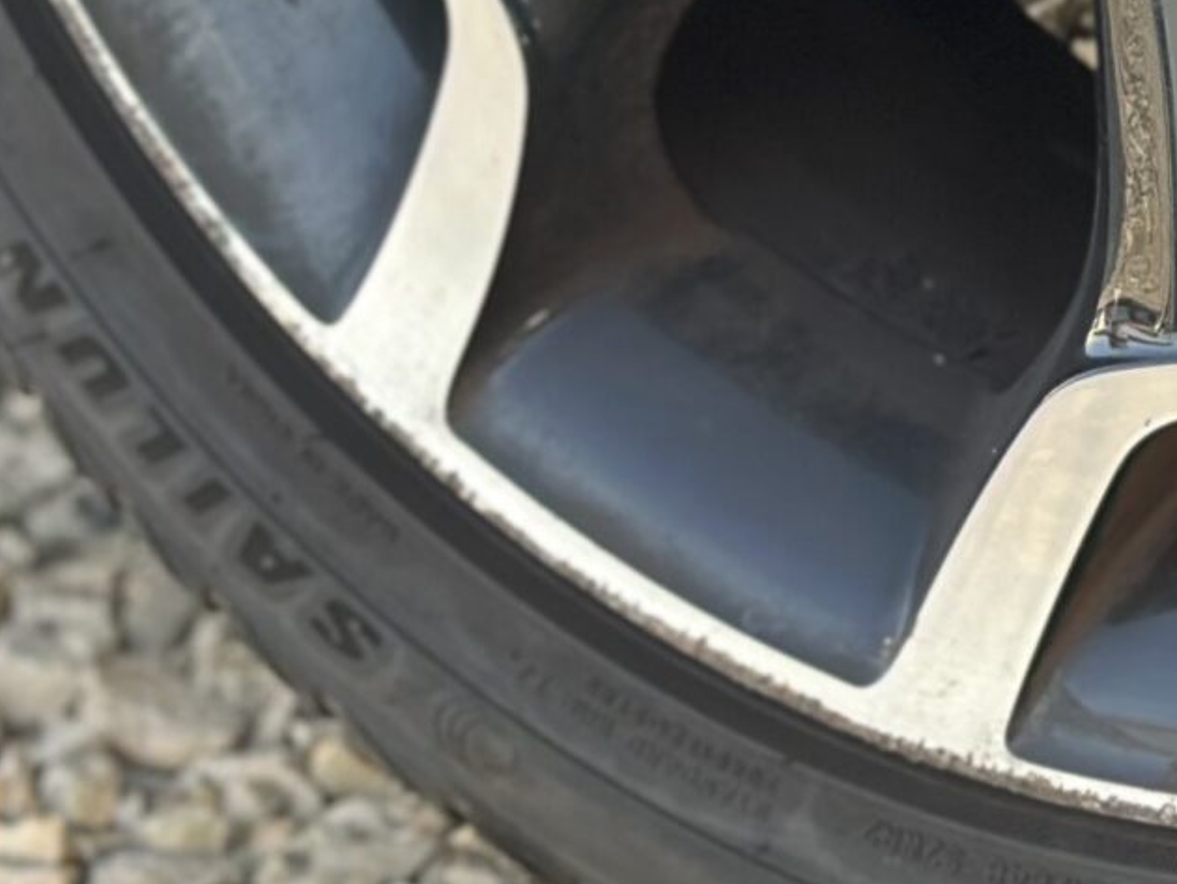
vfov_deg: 7.4
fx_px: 6633
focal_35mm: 195
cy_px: -579
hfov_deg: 10.0
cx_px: 1470
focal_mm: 6.86
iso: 80
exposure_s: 1/222
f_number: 1.78
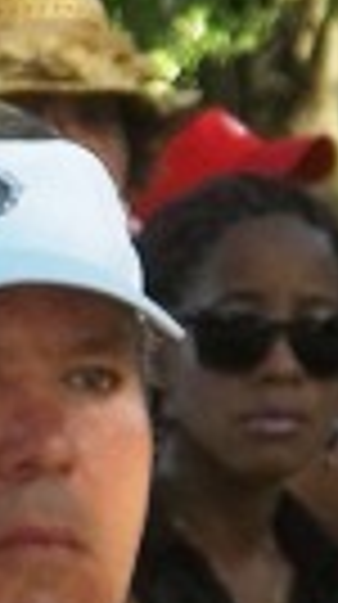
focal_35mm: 693
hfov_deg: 1.7
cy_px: 819
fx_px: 11084
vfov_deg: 3.1
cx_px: -115
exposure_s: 1/80
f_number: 5.9
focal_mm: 29.5
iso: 80
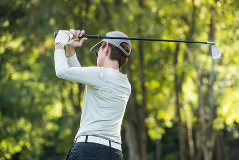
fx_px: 1328
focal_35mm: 200
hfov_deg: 10.3
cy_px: 80
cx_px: 120
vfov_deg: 6.9
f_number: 5.6
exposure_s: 1/100
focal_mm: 200
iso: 200
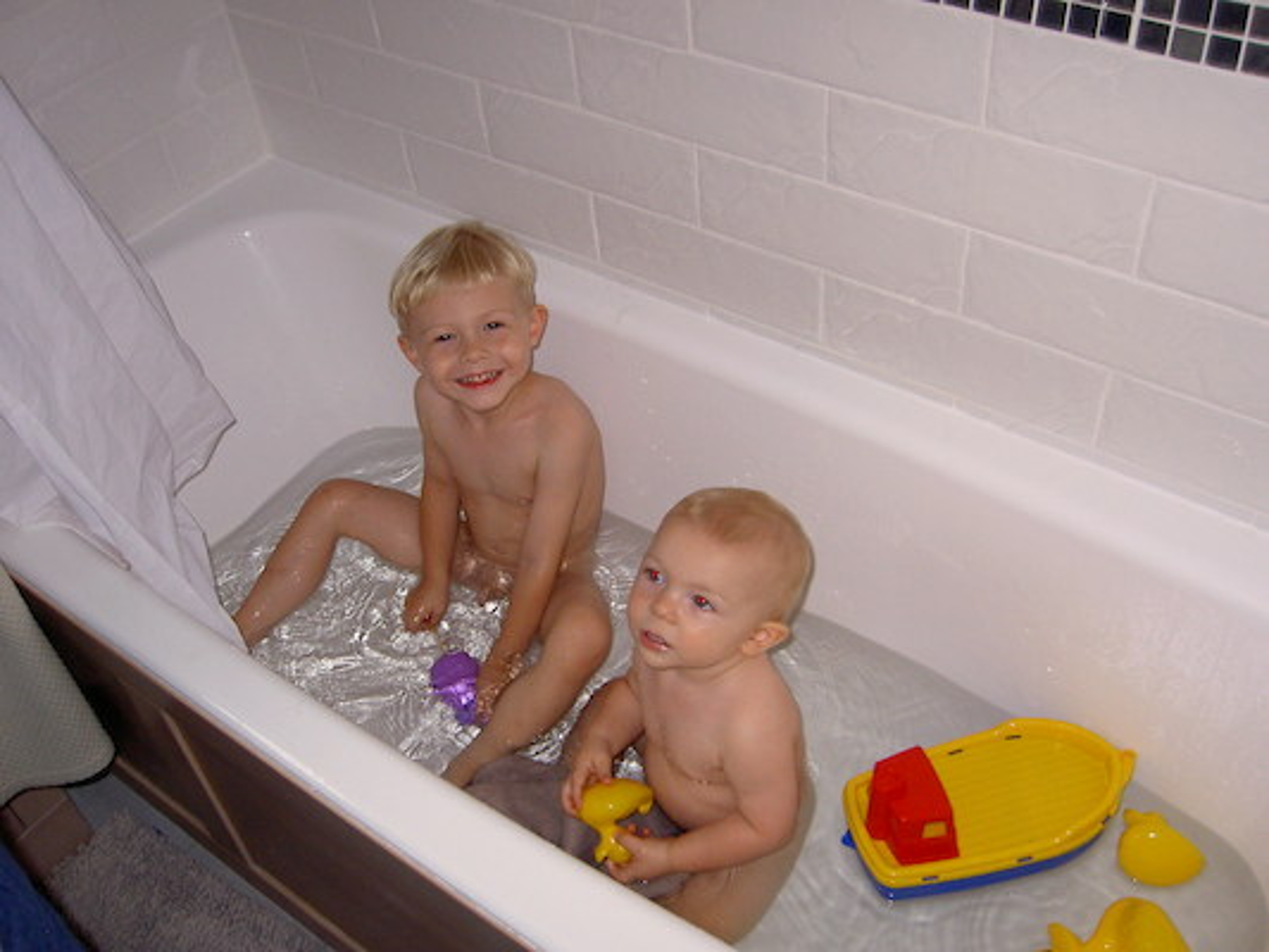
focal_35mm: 34
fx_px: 1247
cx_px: 634
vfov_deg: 41.8
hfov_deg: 53.9
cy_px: 476
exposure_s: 1/60
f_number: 2.8
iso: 100
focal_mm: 5.6
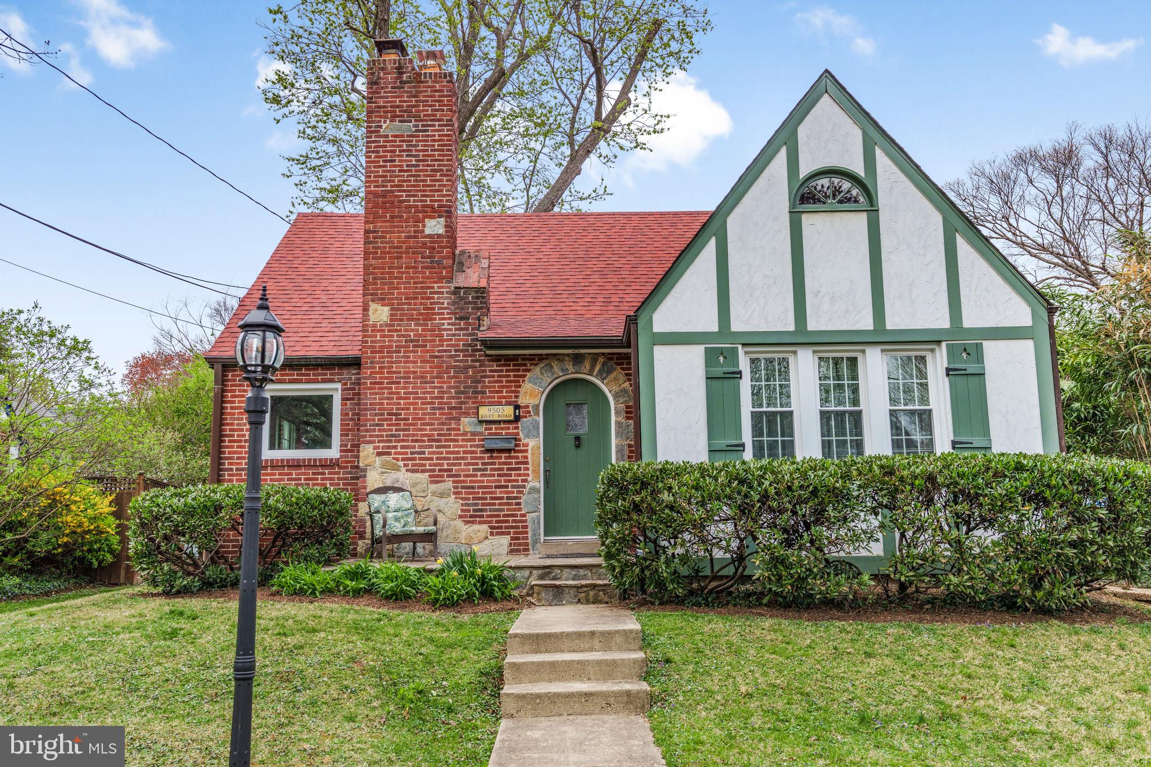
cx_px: 576
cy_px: 384
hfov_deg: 61.1
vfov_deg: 43.0
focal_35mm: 30
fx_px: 975
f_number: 7.1
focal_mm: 30.5
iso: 200
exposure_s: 1/400
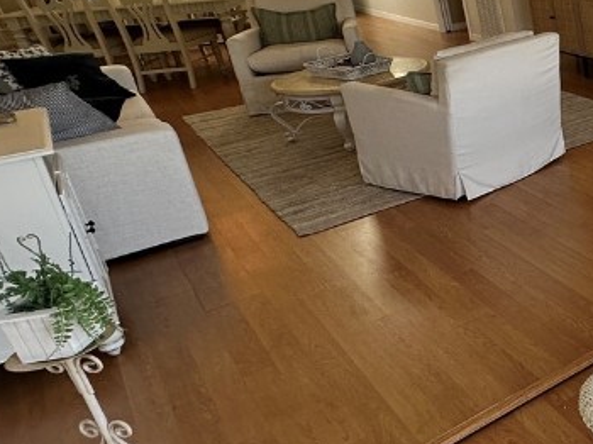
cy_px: 127
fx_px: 702
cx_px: 817
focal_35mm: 41
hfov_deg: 31.6
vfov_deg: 34.6
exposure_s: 1/120
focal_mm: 2.22
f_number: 2.2
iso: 40
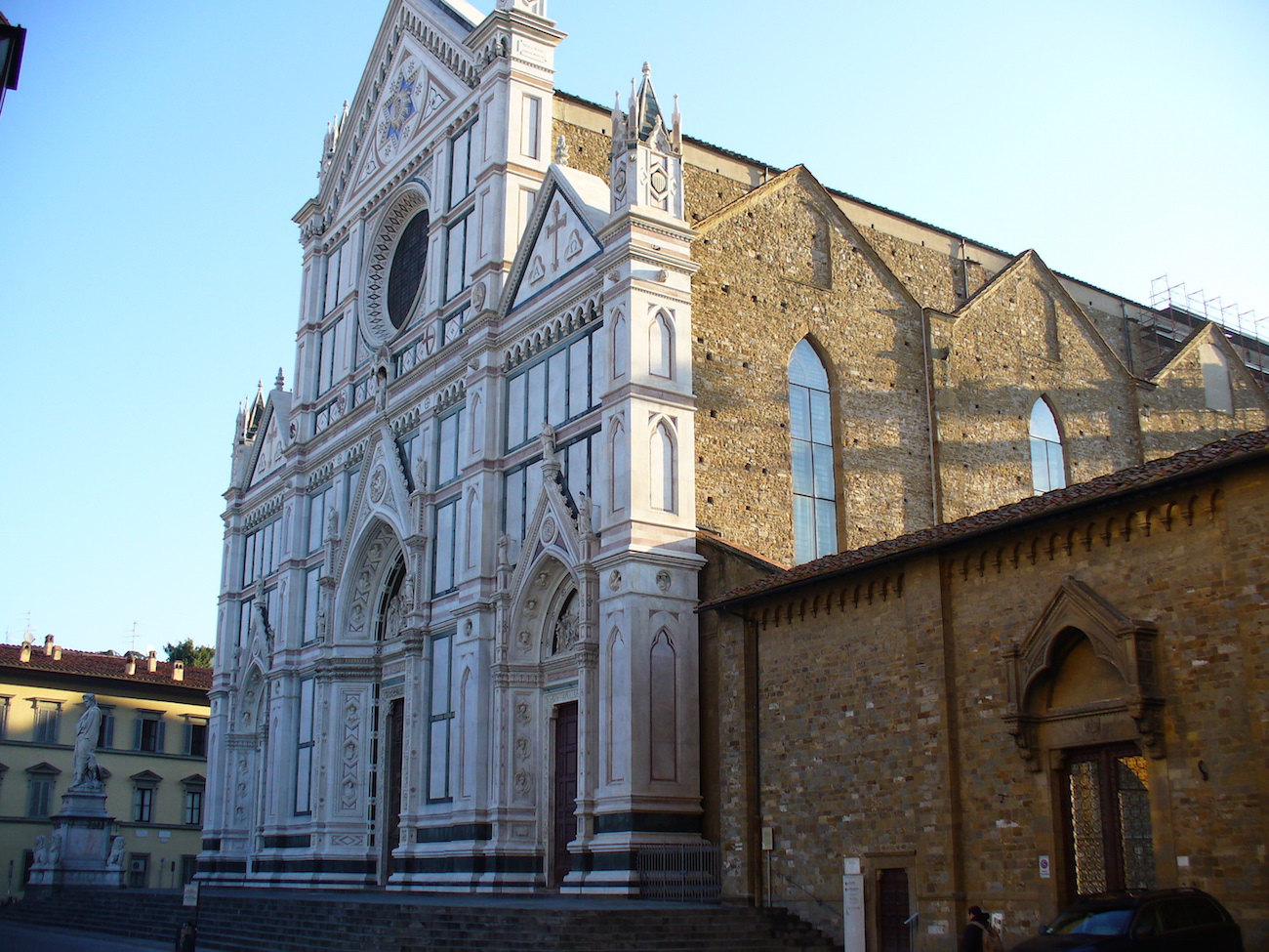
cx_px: 634
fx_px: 1356
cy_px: 476
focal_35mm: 37
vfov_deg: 38.7
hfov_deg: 50.1
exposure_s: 1/400
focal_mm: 6.1
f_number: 2.8
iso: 80
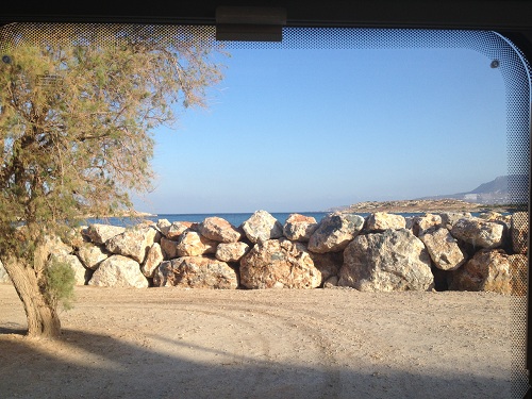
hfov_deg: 52.6
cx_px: 266
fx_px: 538
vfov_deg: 40.7
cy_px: 200
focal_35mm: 35
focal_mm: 4.28
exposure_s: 1/736
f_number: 2.4
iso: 50
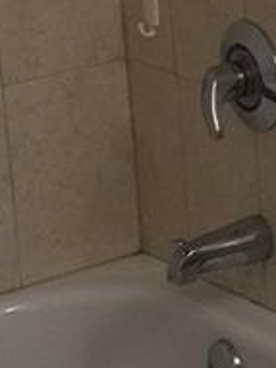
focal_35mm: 182
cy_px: -37
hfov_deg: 7.5
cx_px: 701
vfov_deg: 10.7
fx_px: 1937
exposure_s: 1/30
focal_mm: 4.15
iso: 50
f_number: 2.2
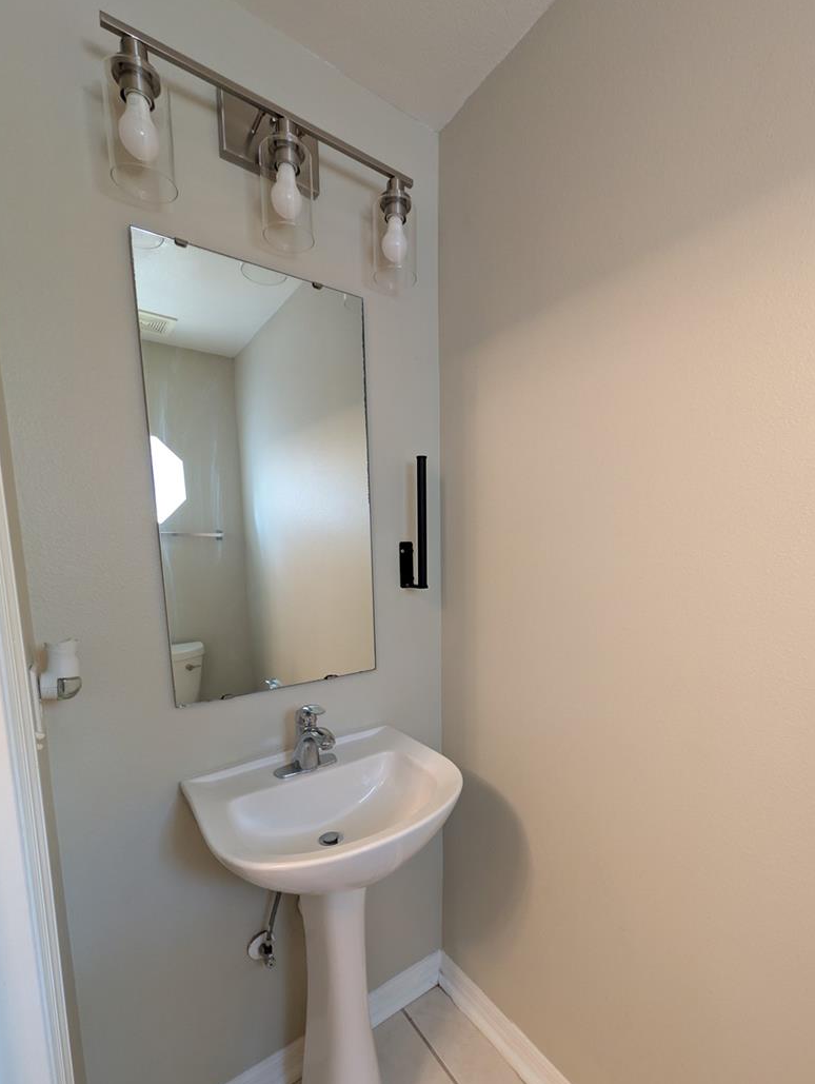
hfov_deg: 85.7
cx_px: 432
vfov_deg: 101.5
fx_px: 439
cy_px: 609
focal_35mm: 14
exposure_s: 1/24
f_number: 1.7
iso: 185
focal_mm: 2.02
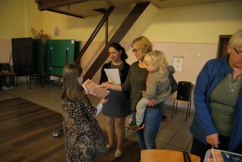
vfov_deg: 53.2
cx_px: 121
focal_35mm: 24
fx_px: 161
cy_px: 81
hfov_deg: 73.7
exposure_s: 1/50
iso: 1600
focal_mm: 16
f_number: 3.2
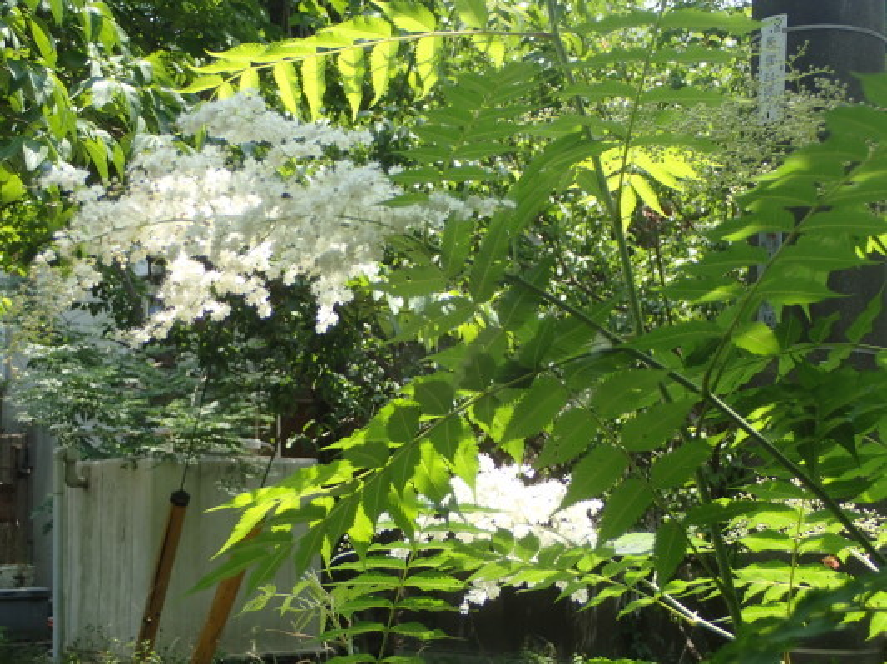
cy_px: 332
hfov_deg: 29.8
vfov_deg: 22.6
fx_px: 1664
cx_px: 444
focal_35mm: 65
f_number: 3.8
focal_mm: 11.78
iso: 100
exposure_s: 1/200
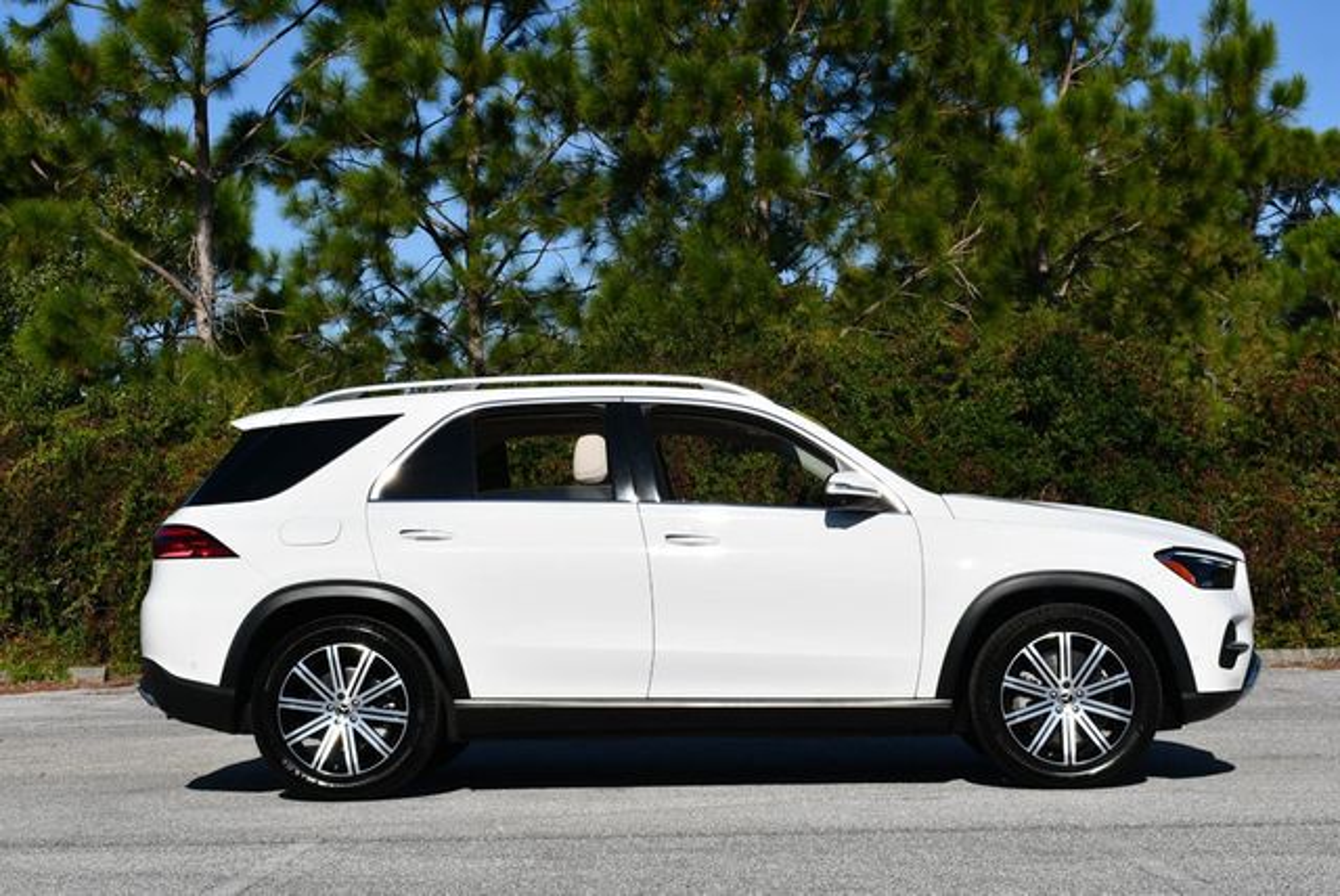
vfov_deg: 19.0
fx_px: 2682
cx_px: 670
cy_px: 448
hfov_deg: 28.0
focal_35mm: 72
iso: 100
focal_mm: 36
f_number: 10
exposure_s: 1/400
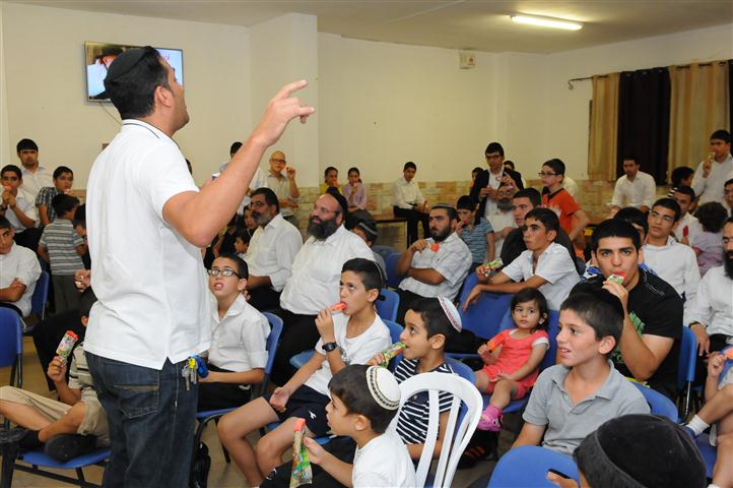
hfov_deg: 53.2
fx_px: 732
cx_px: 366
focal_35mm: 36
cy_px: 244
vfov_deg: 36.8
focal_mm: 24
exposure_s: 1/125
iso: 1600
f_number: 6.3
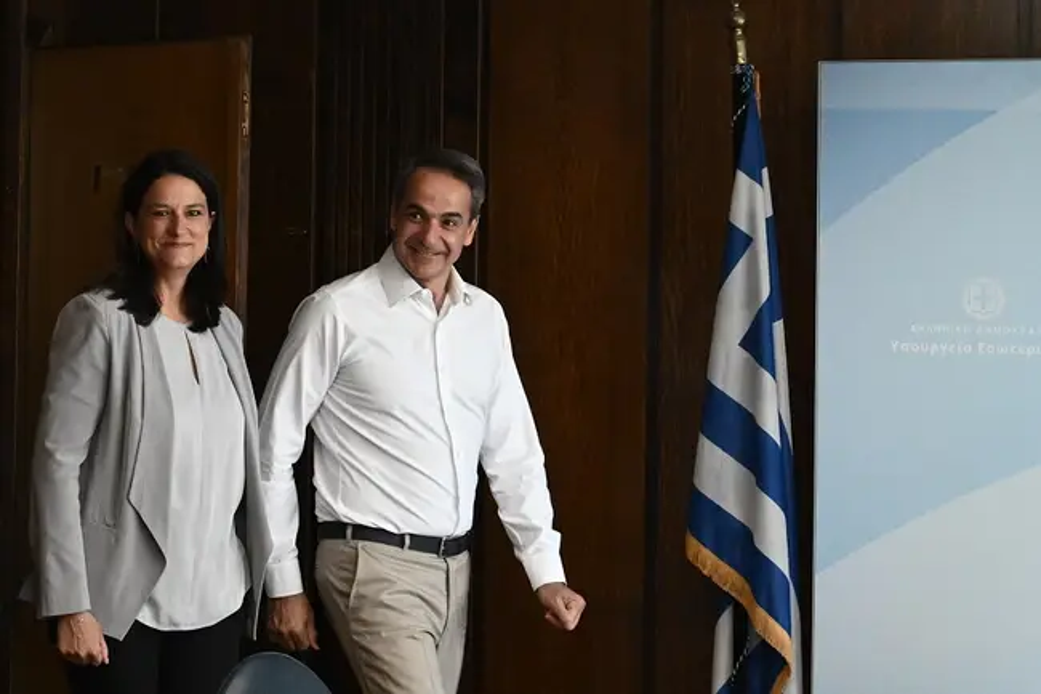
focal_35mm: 49
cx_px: 520
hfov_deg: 40.4
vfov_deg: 27.5
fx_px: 1416
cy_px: 347
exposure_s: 1/320
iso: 6400
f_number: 4
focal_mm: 49
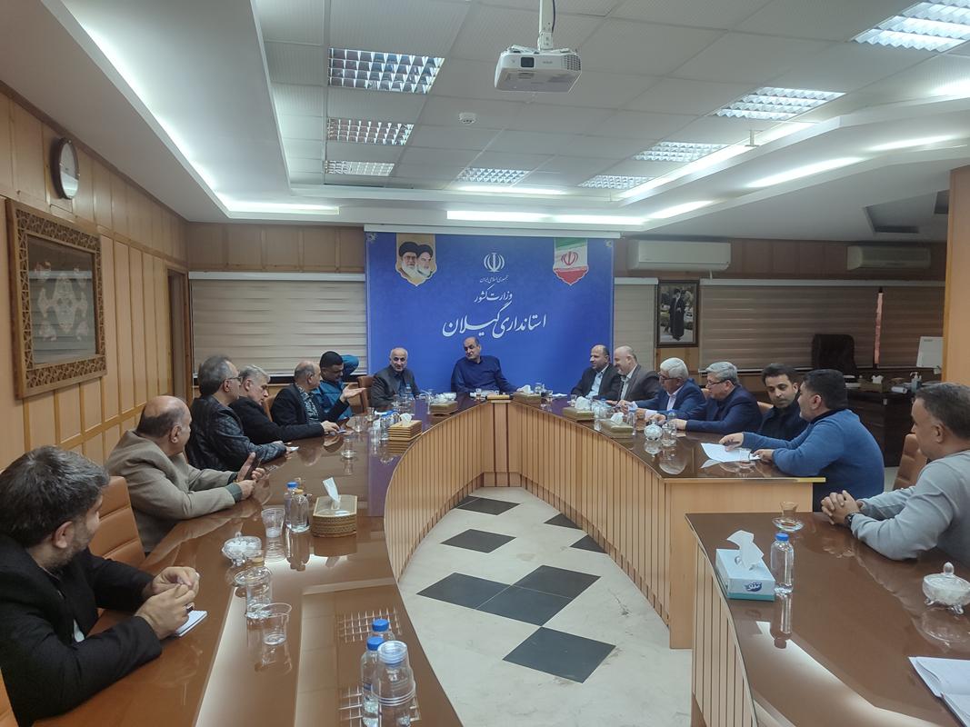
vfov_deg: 54.9
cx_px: 485
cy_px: 364
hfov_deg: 69.4
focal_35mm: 25
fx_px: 700
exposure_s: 1/50
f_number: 1.89
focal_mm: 5.95
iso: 143
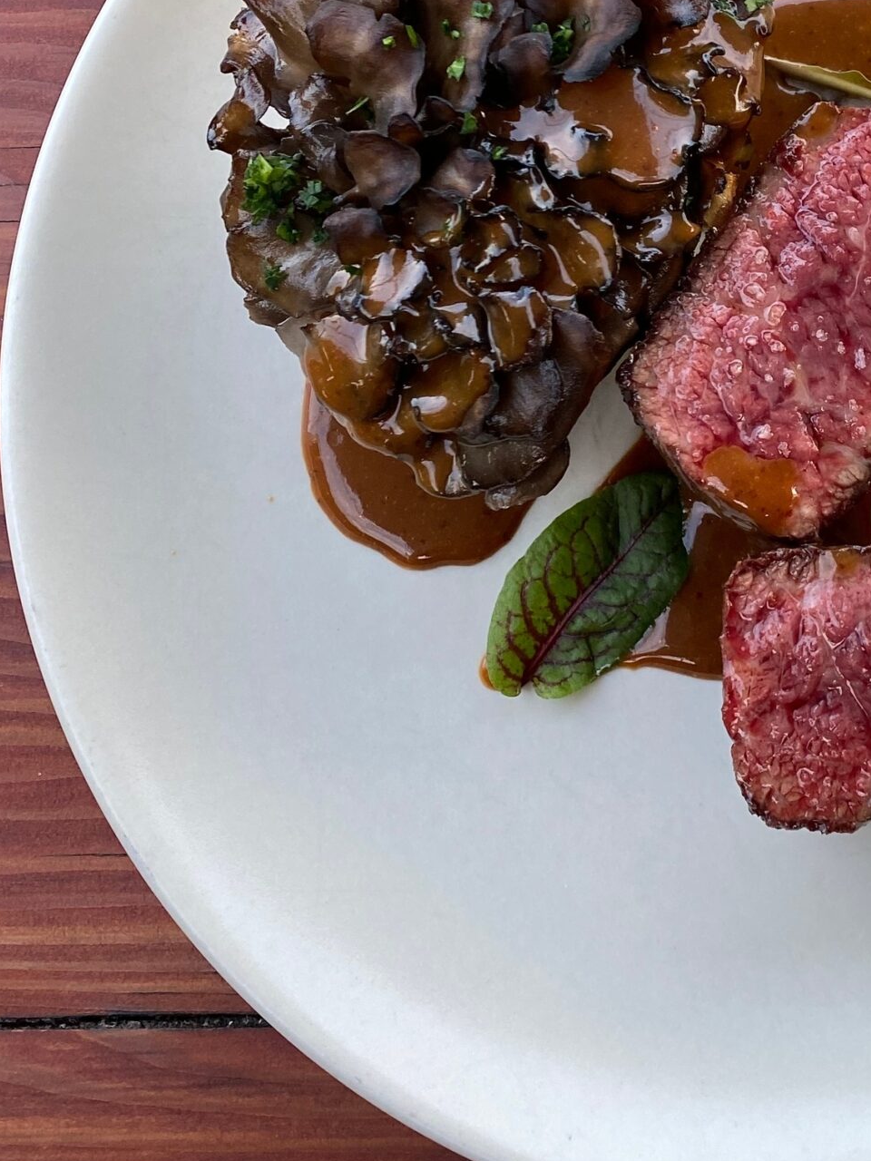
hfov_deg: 26.7
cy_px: 301
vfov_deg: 36.0
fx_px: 1745
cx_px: 852
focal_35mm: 52
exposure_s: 1/110
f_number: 1.8
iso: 80
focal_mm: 4.25
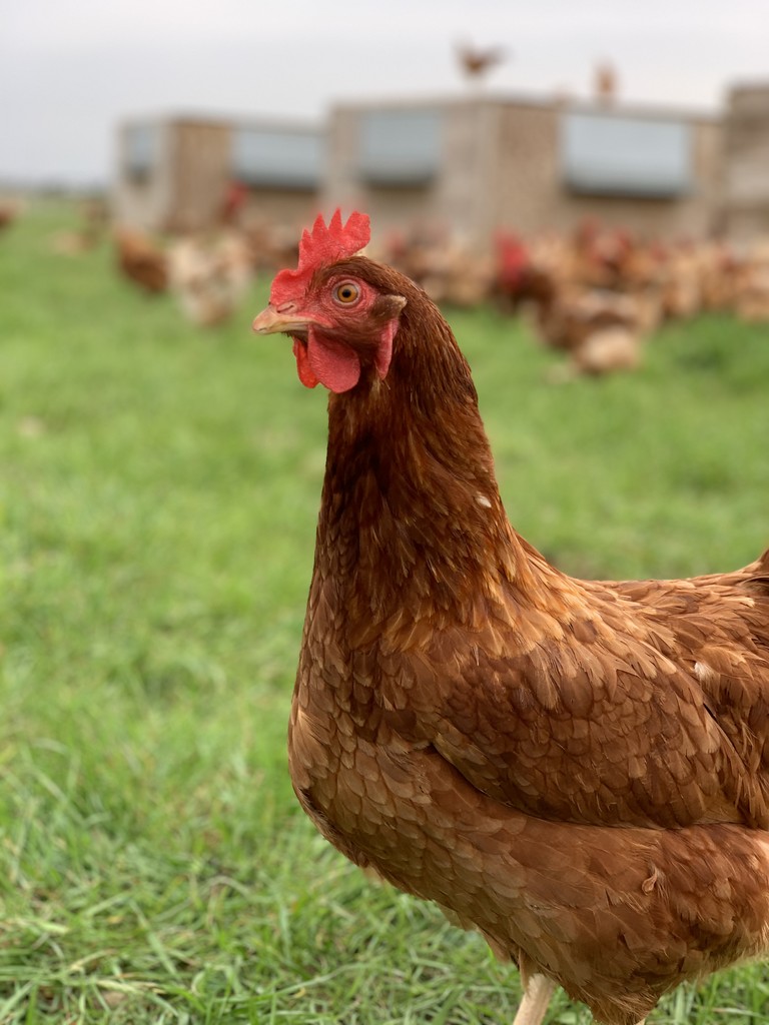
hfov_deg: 28.0
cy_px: 512
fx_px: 1540
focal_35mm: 52
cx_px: 384
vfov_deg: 36.8
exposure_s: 1/122
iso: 32
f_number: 2.4
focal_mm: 6
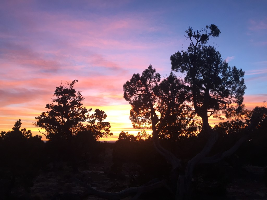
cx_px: 134
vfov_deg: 48.2
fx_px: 224
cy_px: 100
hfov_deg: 61.7
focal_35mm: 29
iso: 32
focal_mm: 4.15
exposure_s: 1/40
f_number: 2.2
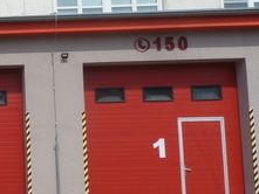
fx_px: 644
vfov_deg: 17.2
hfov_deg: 19.2
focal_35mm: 86
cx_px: -156
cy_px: 106
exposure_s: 1/500
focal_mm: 4.1
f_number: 5.6
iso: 80
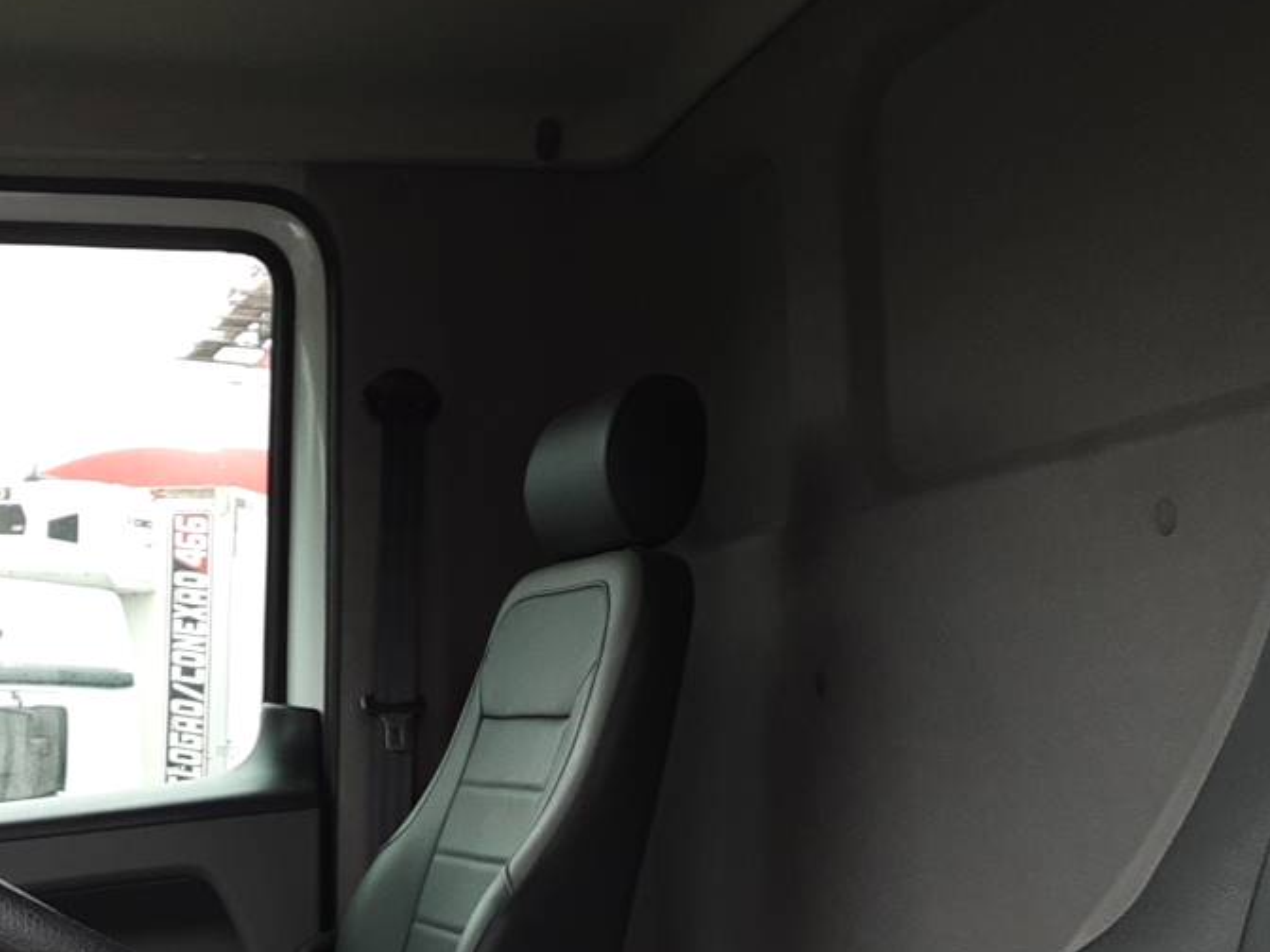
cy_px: 876
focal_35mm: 60
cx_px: 227
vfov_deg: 23.7
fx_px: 2201
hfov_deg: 31.2
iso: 47
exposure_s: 1/40
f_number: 1.9
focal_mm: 2.9
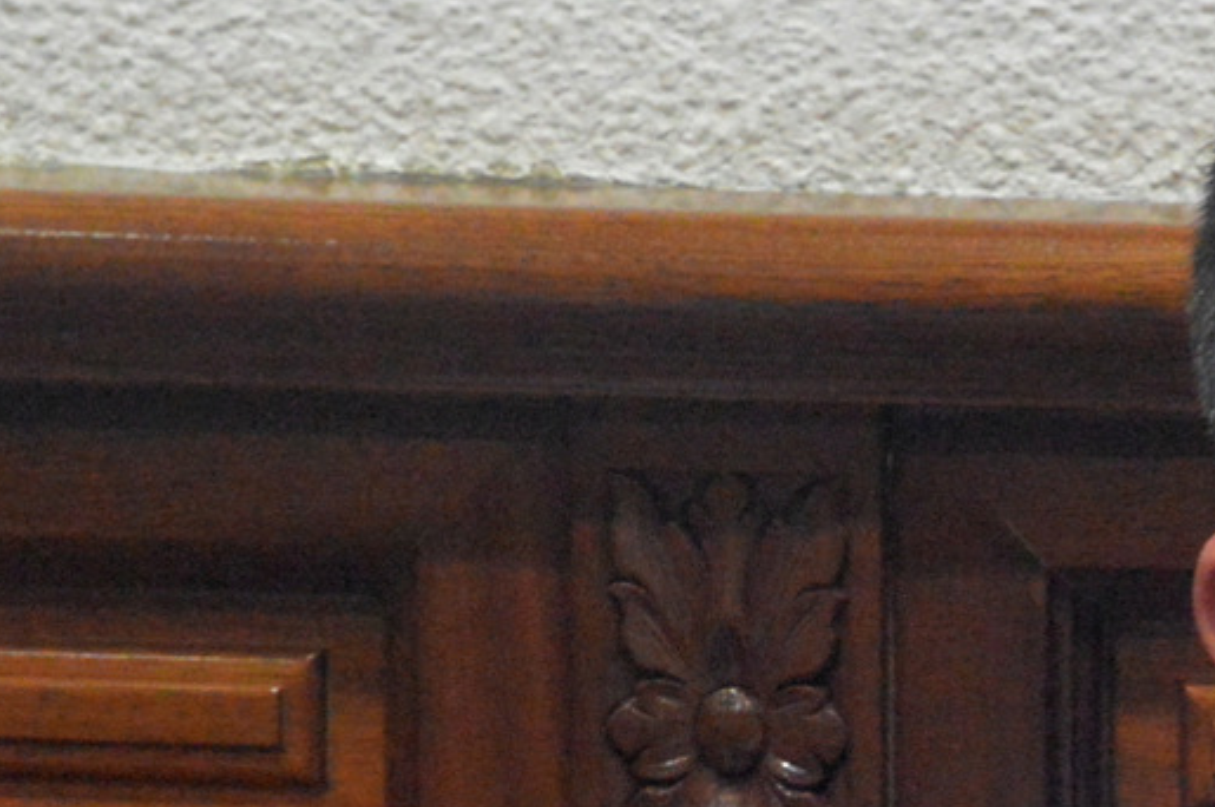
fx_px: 20629
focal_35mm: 612
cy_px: 835
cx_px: 1585
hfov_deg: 3.4
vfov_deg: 2.2
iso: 6400
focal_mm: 140
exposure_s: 1/125
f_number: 11
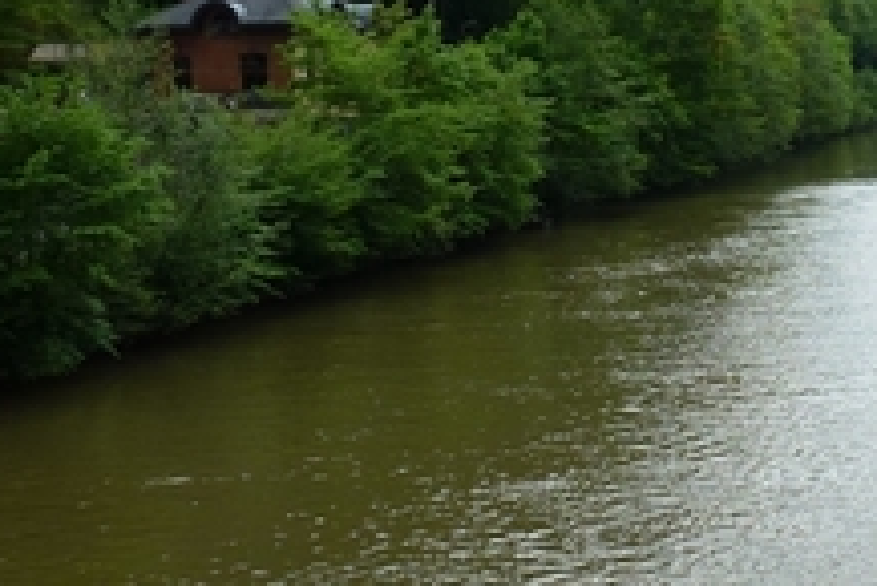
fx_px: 1682
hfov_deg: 28.5
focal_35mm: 69
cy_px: 121
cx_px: 723
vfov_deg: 19.6
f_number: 4
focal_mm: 4.3
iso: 100
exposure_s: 1/500
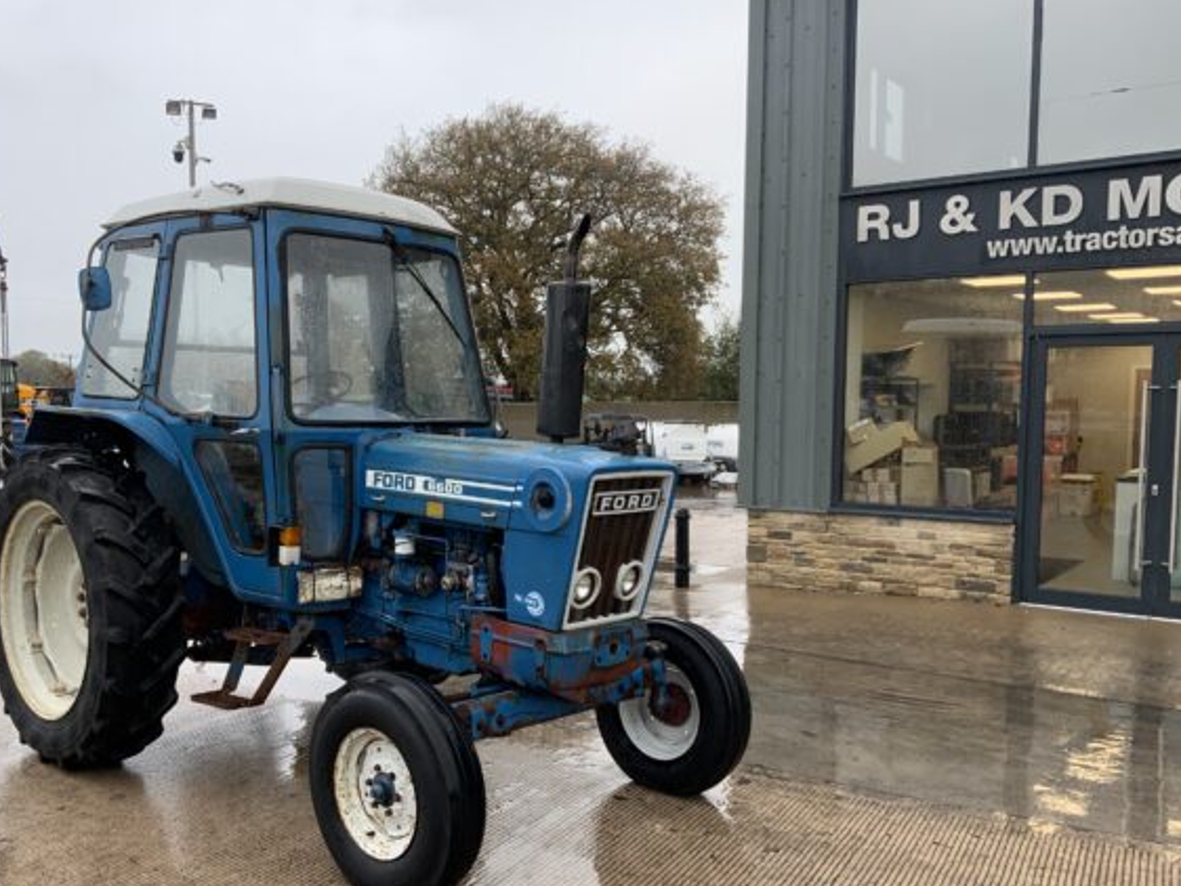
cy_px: 495
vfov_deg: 42.9
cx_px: 513
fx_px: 1126
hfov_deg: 55.2
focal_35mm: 33
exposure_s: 1/122
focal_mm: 3
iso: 25
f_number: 1.8
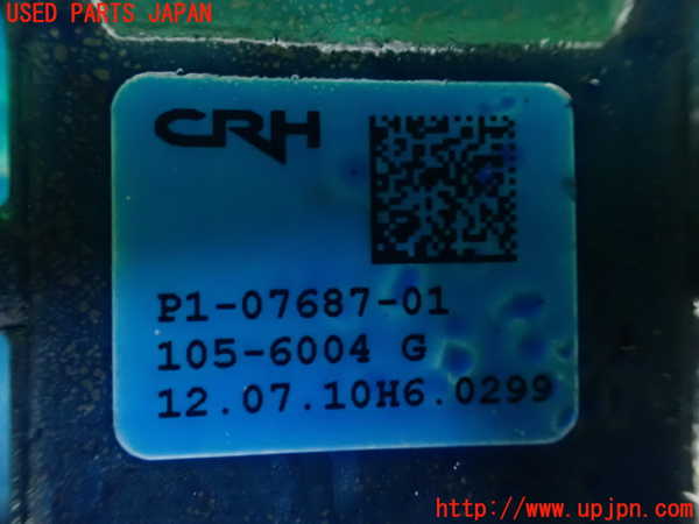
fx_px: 606
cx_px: 350
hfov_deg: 60.0
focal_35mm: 30
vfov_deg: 46.8
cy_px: 262
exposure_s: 1/15
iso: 1600
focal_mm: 5.4
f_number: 2.3
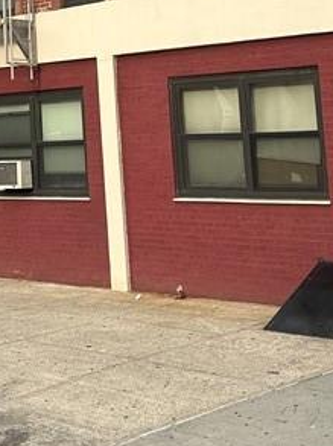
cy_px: -24
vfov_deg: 22.2
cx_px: -30
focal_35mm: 84
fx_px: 1080
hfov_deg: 17.0
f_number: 1.78
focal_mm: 6.86
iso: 80
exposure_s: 1/1495
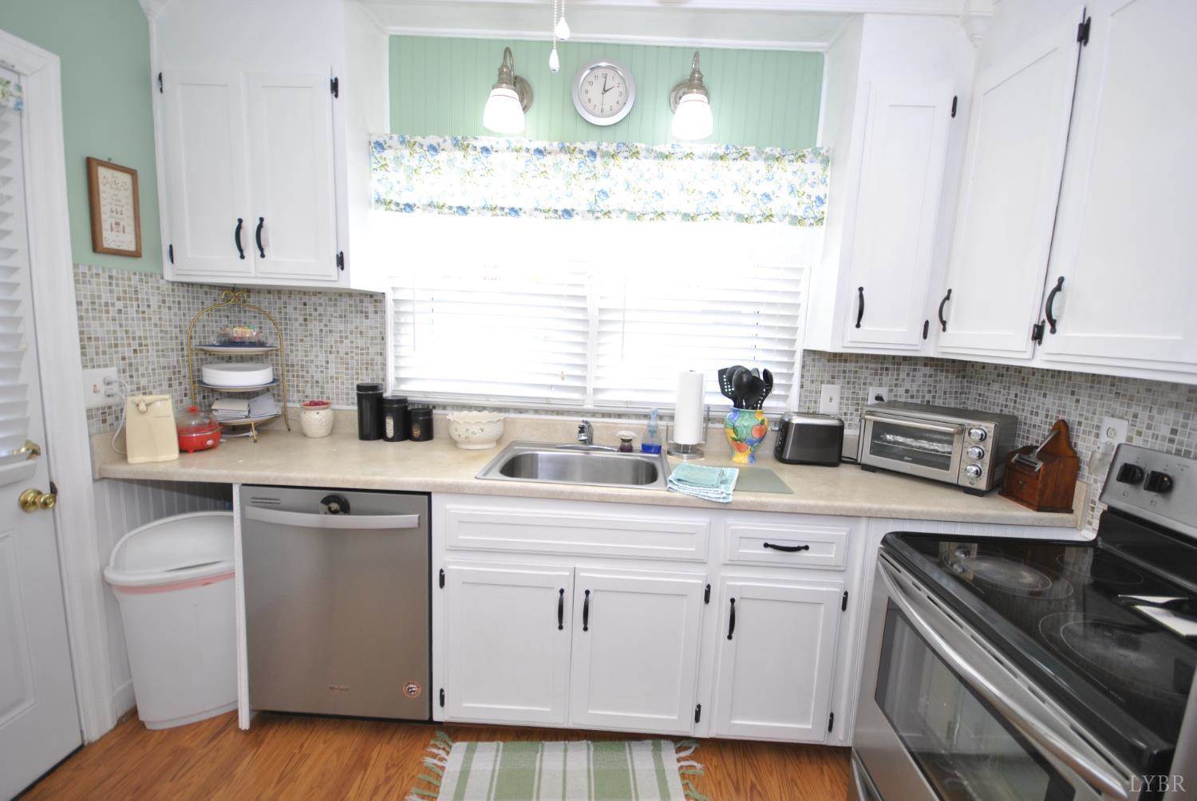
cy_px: 400
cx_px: 598
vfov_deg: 77.5
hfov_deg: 100.3
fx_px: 499
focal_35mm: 15
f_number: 4
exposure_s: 1/30
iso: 200
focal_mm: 10
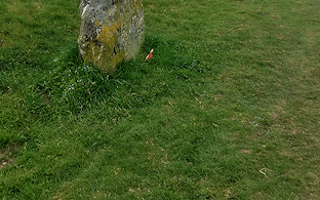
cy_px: -26
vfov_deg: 19.7
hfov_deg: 32.5
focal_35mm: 63
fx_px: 549
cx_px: 162
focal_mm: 4.15
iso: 25
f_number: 2.2
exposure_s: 1/620
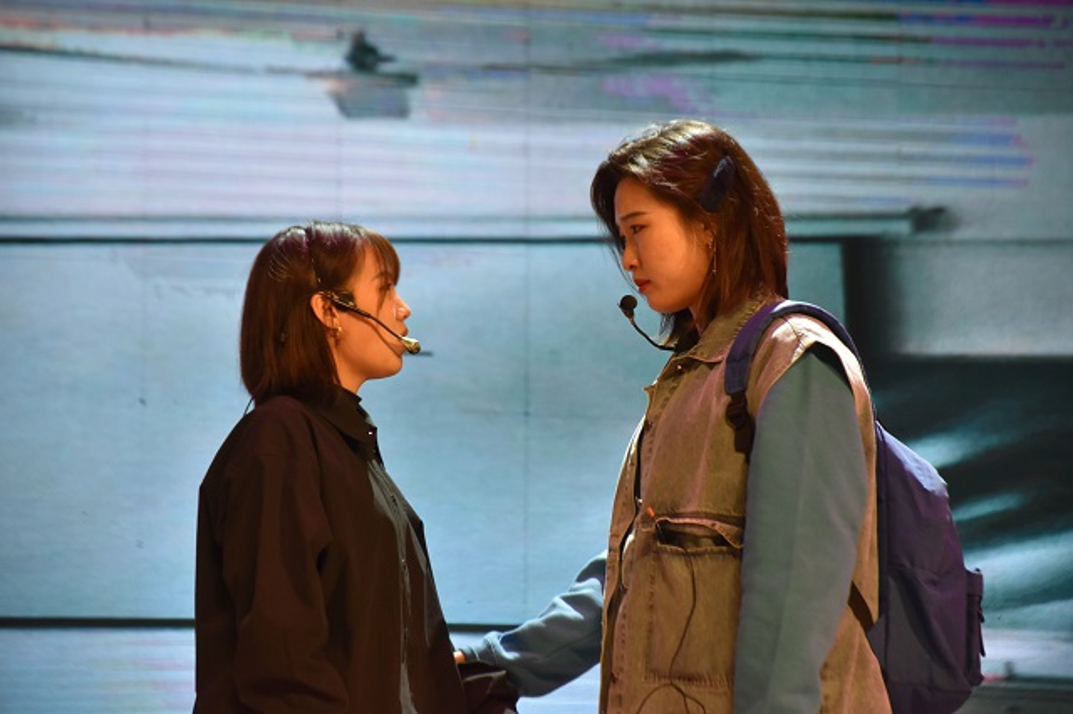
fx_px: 6256
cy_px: 357
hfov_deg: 9.8
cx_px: 536
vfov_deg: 6.5
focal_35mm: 210
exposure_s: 1/125
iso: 1400
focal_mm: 140
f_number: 5.6
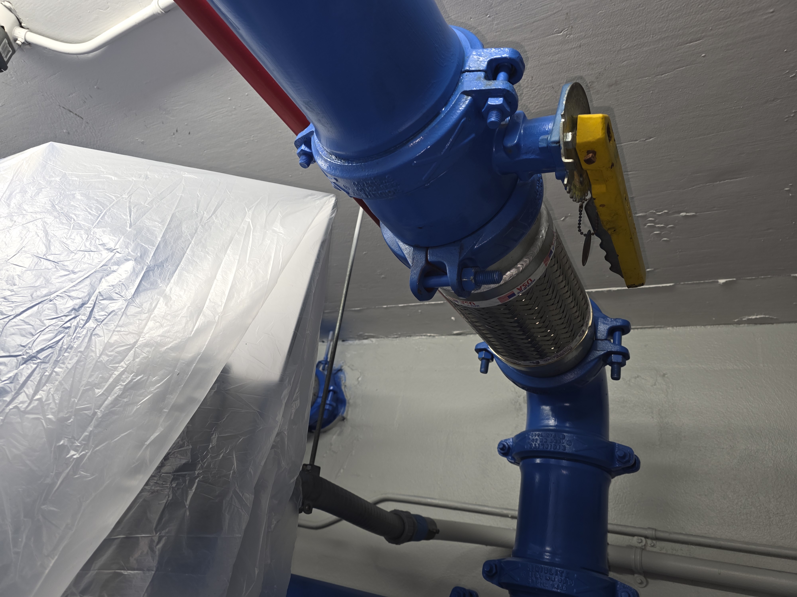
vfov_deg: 58.9
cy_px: 298
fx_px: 530
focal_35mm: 23
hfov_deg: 73.9
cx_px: 398
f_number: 1.7
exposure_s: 1/40
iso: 100
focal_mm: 6.3
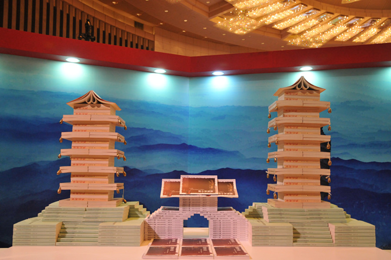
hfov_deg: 57.3
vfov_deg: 39.8
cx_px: 196
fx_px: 358
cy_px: 130
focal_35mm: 33
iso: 1250
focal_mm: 22
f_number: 3.8
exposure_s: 1/125
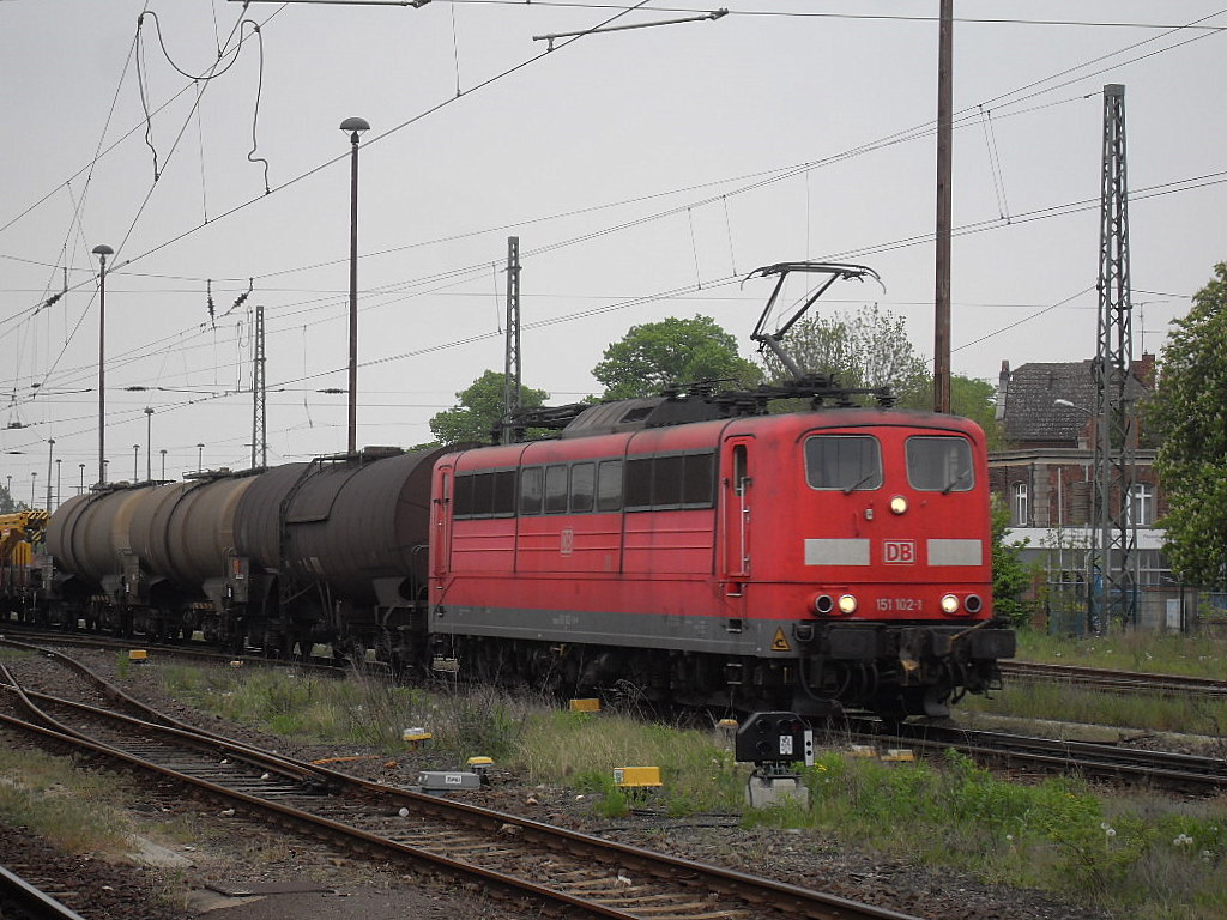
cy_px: 460
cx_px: 614
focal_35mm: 102
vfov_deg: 14.5
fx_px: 3615
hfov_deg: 19.3
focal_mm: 18.1
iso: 100
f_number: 5.2
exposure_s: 1/180
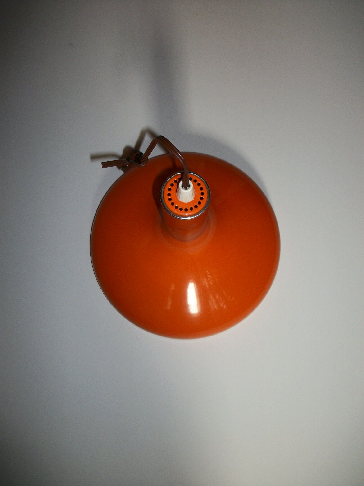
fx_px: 449
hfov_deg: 44.2
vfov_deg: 56.8
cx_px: 182
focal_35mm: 32
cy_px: 243
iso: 80
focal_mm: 5.7
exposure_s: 1/30
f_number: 2.9
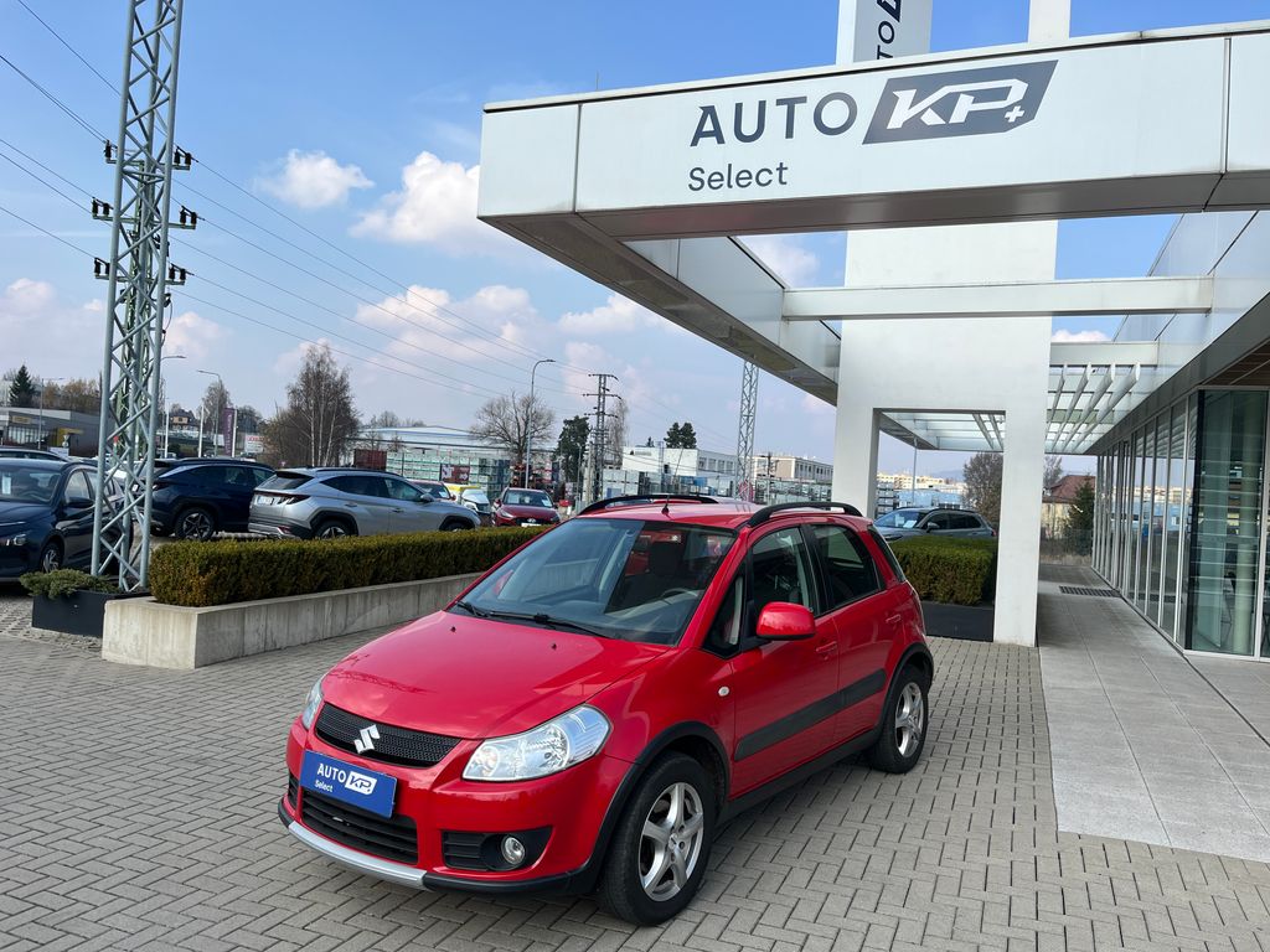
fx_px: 954
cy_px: 476
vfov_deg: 53.1
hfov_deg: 67.3
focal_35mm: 26
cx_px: 635
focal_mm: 5.1
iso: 50
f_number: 1.6
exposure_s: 1/1404
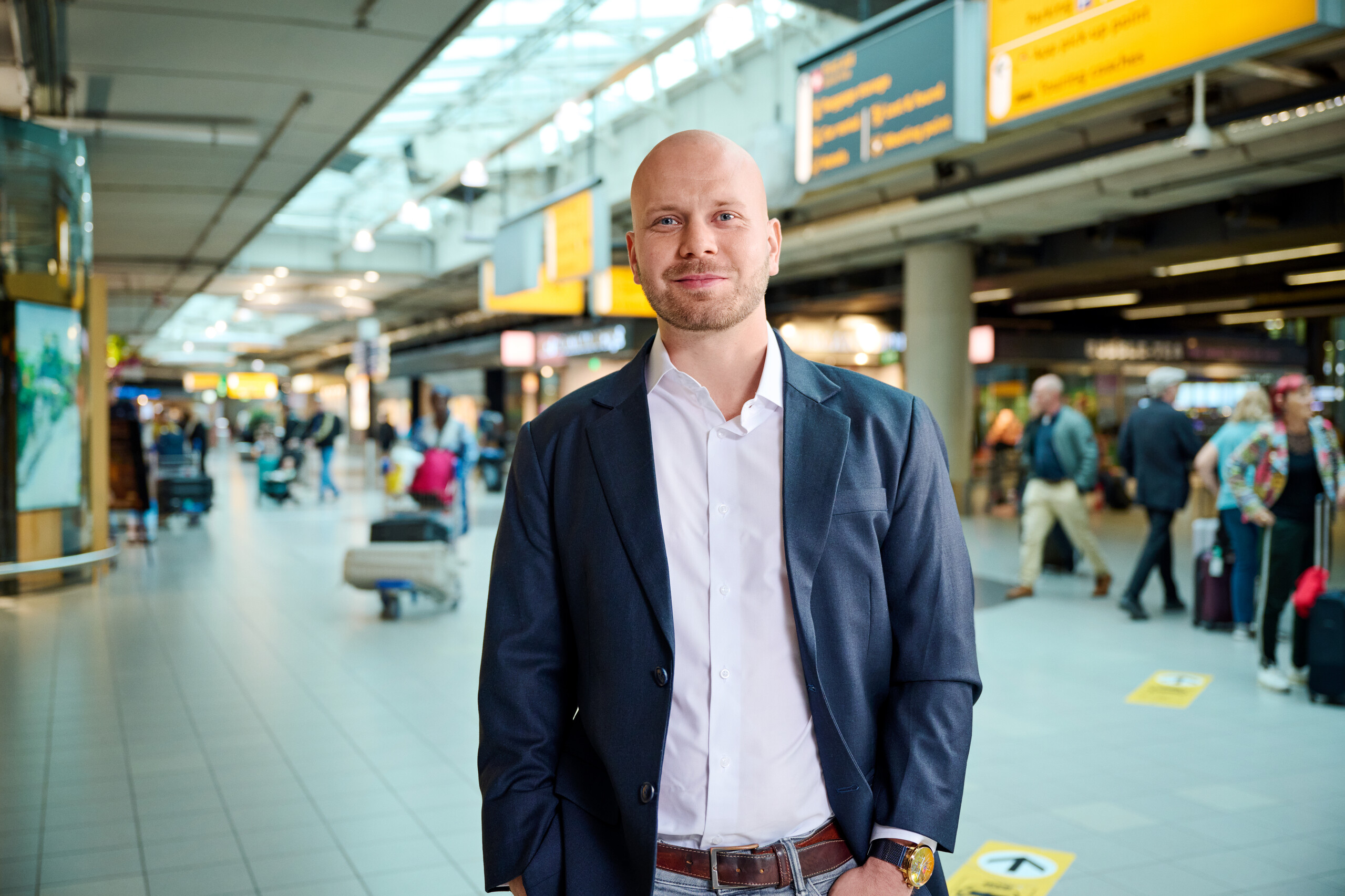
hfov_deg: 54.4
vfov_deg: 37.9
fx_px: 1308
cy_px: 448
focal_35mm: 35
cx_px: 672
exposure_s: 1/80
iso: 500
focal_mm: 35
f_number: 2.8
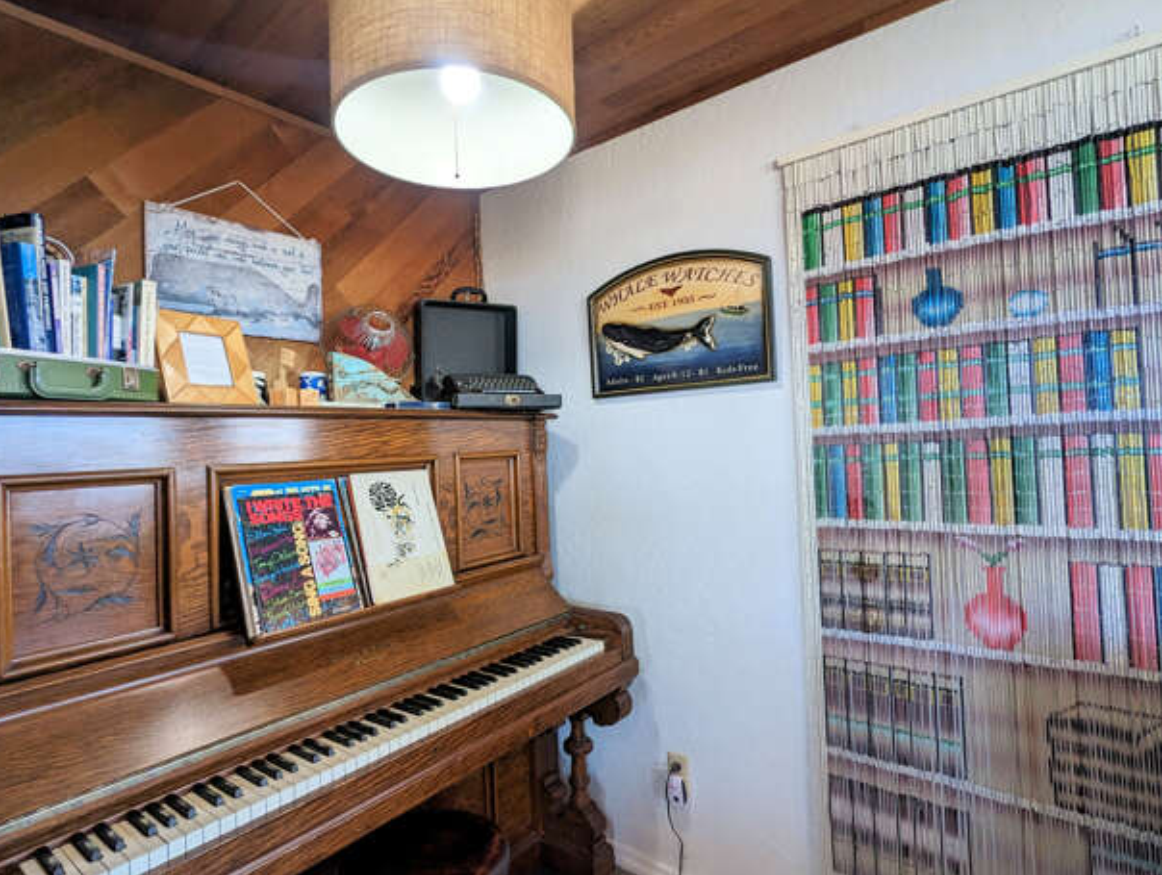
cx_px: 568
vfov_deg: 71.7
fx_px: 605
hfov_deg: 87.6
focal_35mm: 18
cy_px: 429
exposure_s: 1/120
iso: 73
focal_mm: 2.35
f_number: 2.2
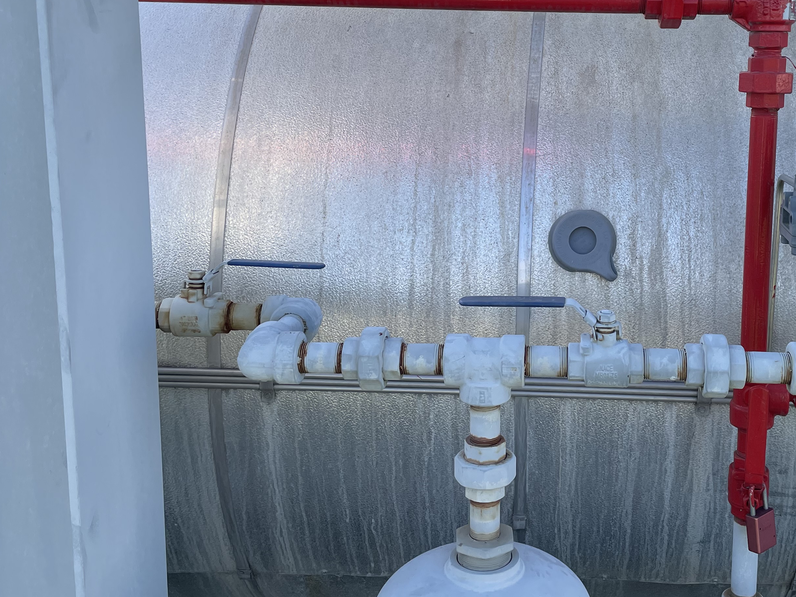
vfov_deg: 33.0
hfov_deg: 43.1
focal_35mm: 43
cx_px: 545
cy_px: 161
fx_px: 989
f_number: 1.6
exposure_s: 1/796
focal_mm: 4.2
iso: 32
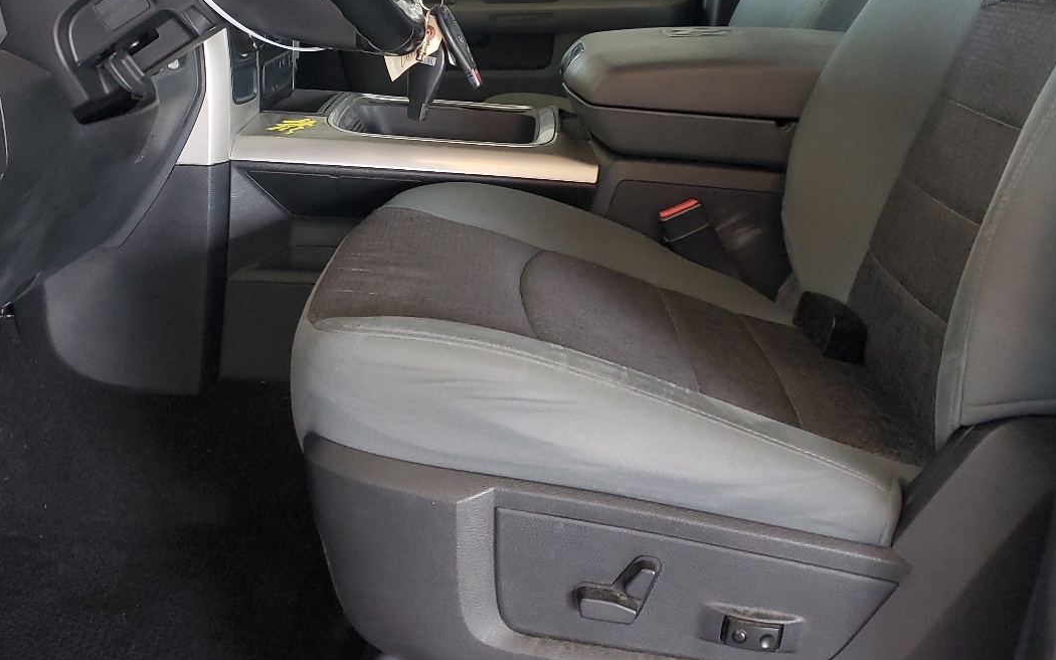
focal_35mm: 42
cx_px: 432
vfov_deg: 30.1
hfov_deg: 47.0
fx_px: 1209
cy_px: 180
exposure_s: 1/60.2
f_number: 1.5
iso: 185
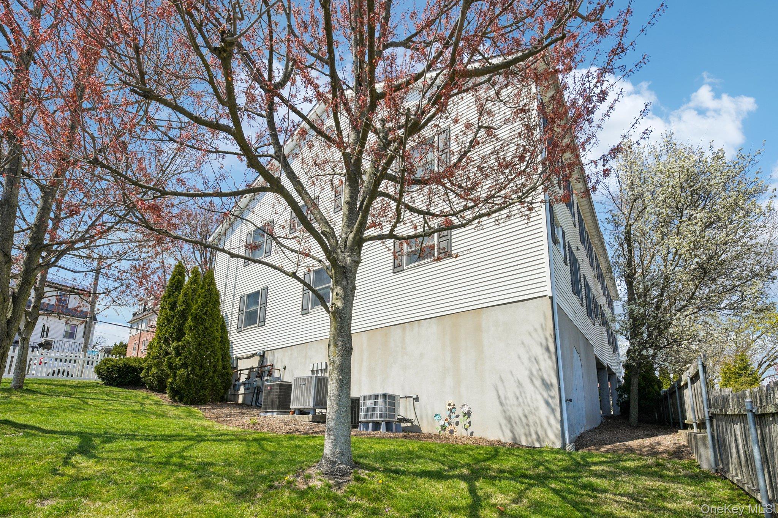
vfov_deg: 81.2
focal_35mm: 14
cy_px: 259
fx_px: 303
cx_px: 389
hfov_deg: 104.3
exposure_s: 1/320
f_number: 8
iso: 100
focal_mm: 14
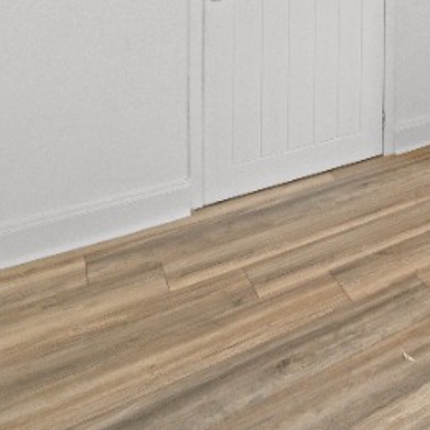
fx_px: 562
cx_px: 651
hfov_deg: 27.7
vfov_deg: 33.5
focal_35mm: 40
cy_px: -93
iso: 1000
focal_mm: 12
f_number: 13
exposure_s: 2
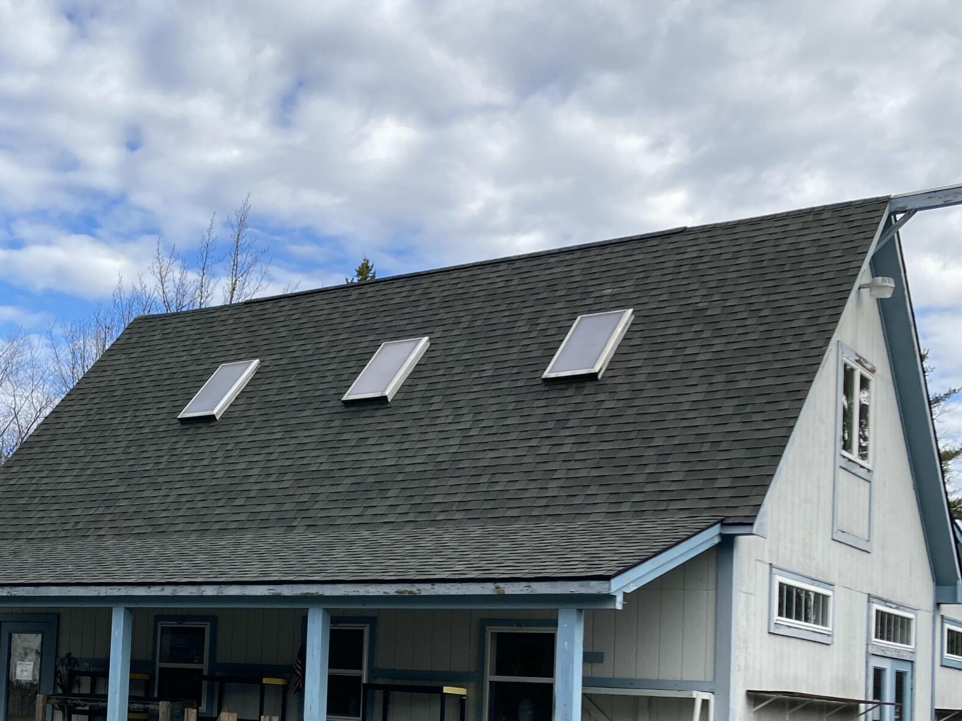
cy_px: 614
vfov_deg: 26.8
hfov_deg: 34.6
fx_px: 1473
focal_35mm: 53
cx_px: 145
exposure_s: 1/796
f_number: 1.8
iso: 20
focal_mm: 3.99
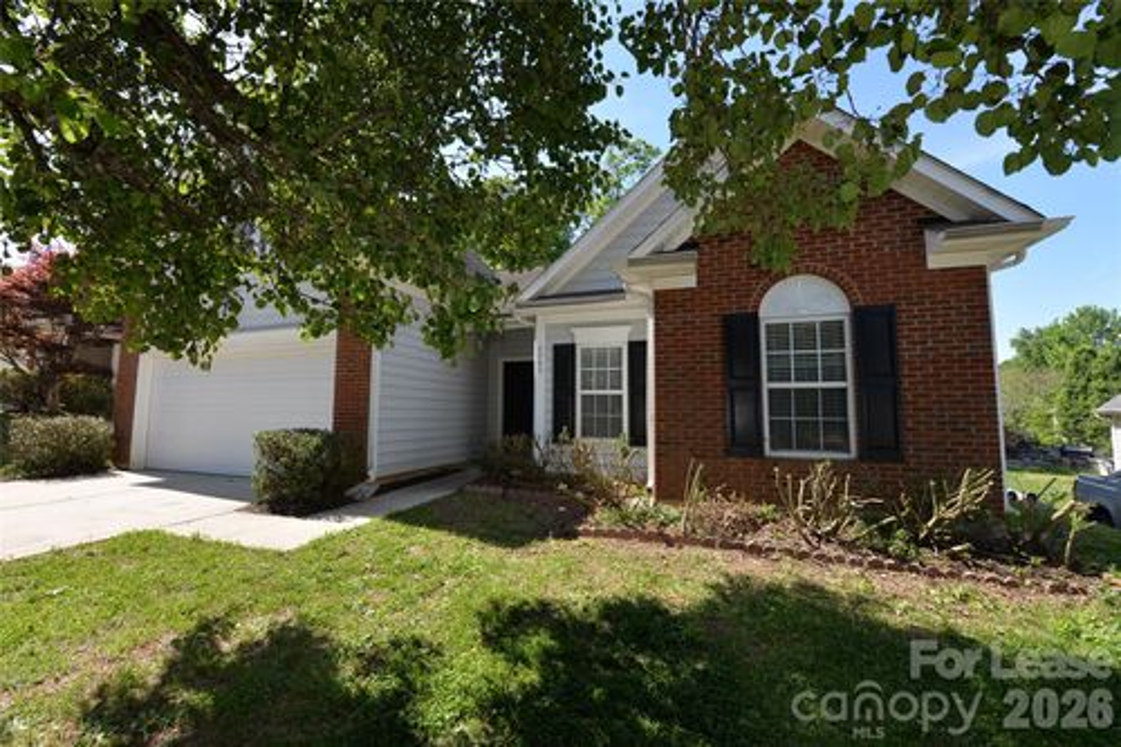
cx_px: 560
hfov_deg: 104.3
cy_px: 374
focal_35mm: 14
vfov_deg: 81.2
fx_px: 436
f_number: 6.3
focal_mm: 14
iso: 100
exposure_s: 1/200
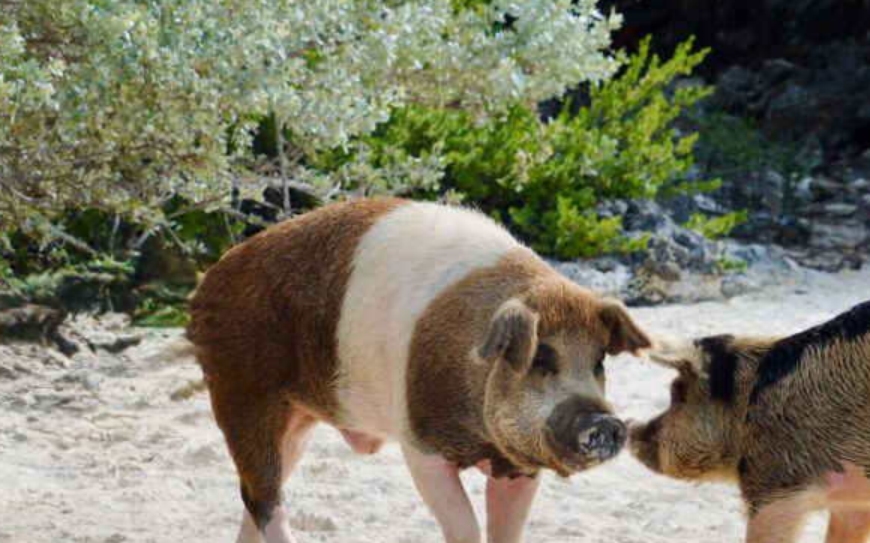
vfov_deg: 6.6
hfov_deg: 10.6
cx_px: 555
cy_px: 437
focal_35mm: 198
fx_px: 4693
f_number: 8
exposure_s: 1/250
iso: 100
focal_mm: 110
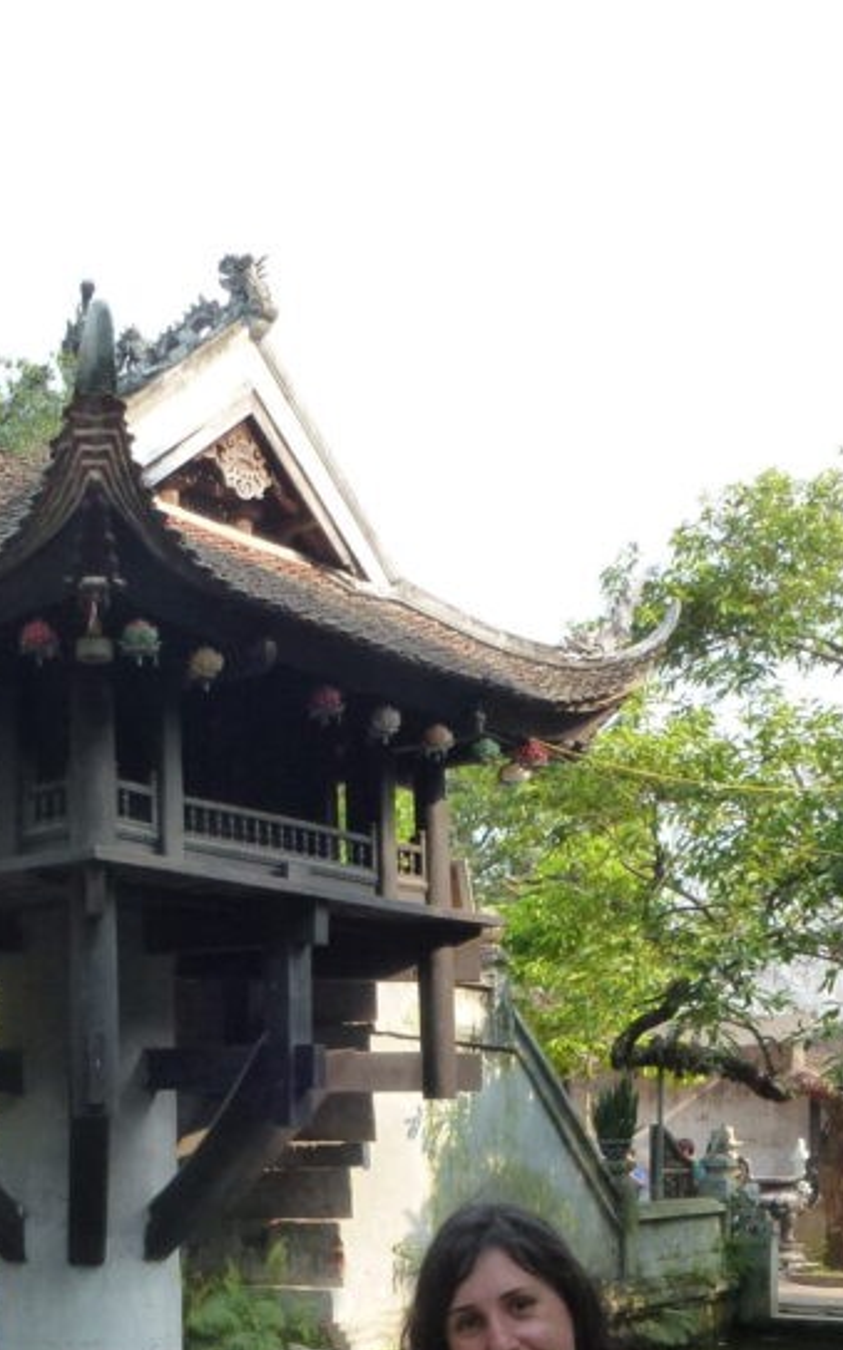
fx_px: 1766
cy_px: 1178
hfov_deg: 26.4
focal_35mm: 48
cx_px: 182
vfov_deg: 39.3
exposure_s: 1/200
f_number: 4
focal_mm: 4.3
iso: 160
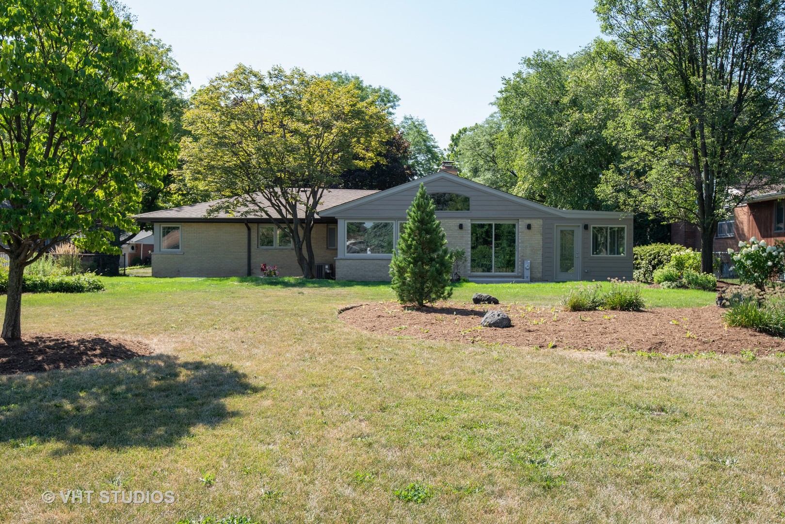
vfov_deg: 37.9
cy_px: 262
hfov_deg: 54.4
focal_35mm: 35
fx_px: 763
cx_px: 392
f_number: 8
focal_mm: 35
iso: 200
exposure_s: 1/200
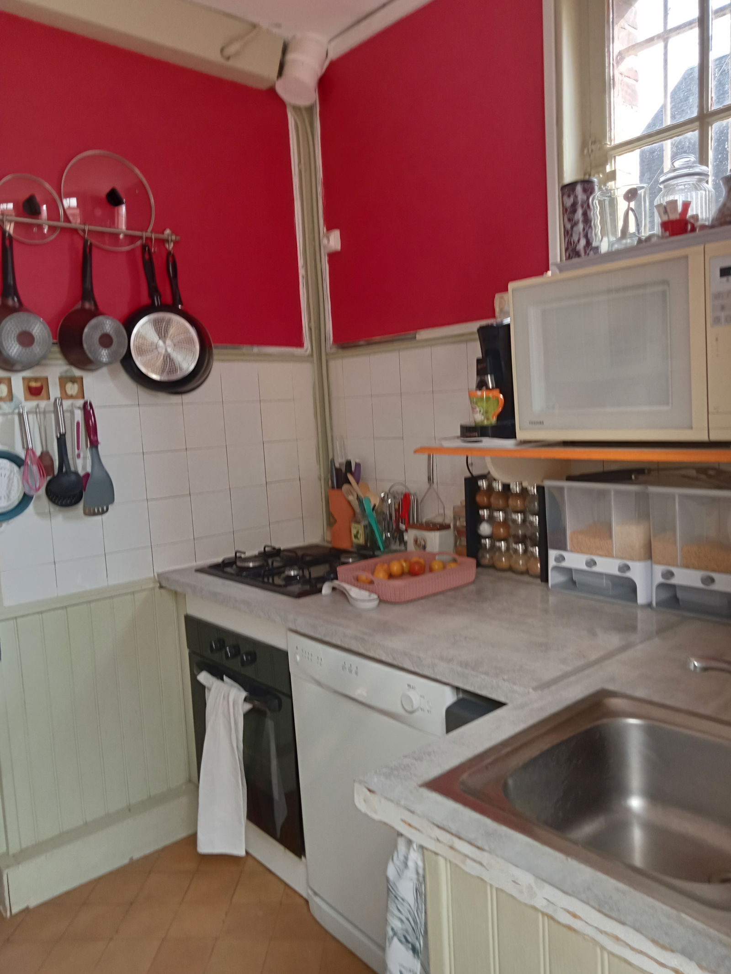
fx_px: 788
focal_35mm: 28
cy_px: 487
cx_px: 366
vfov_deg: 63.4
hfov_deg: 49.7
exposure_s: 1/33.3
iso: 121
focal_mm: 3.46
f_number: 2.2
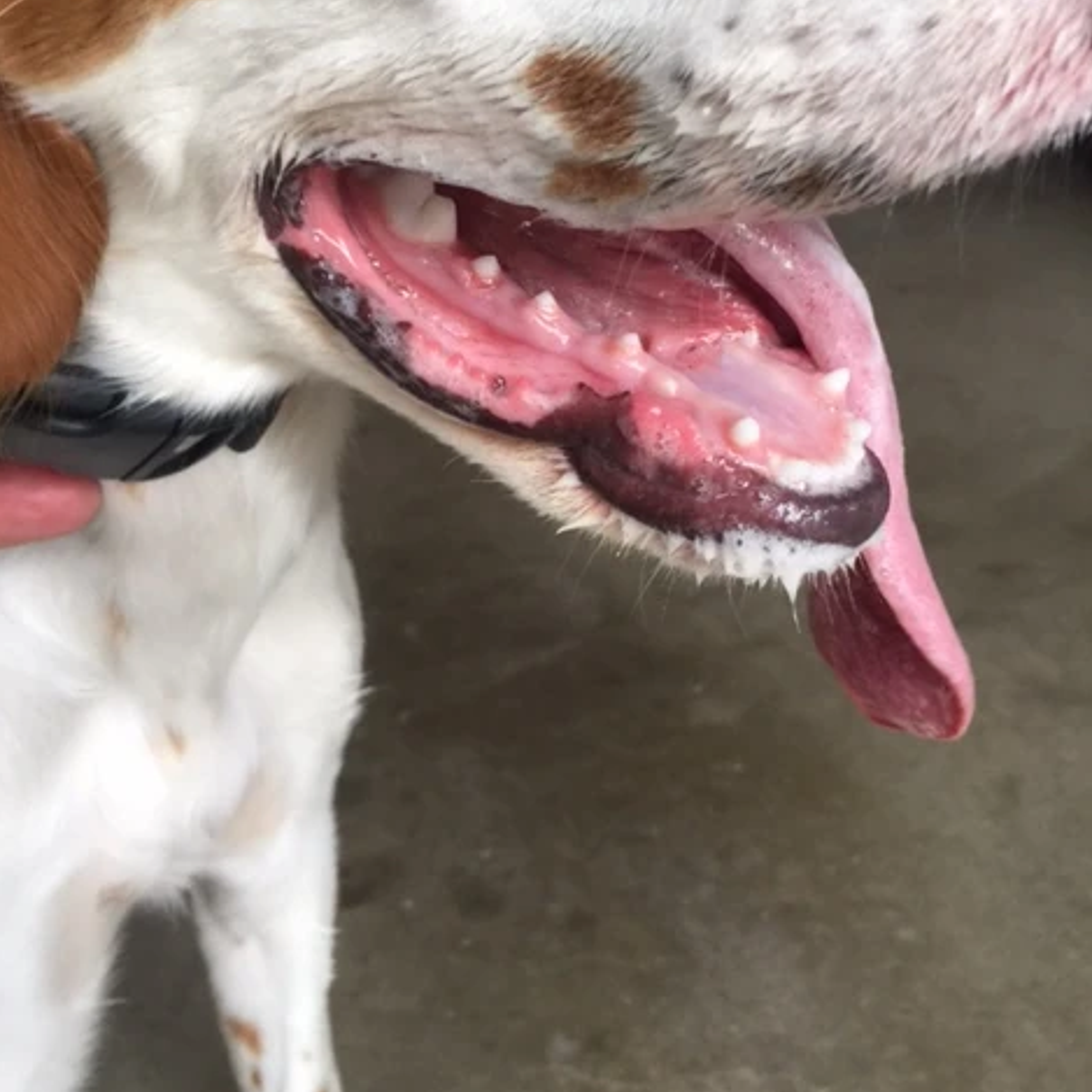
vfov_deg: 47.0
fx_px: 1249
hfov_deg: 47.2
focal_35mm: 35
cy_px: 447
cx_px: 536
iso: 32
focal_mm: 4.15
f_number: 2.2
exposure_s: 1/40
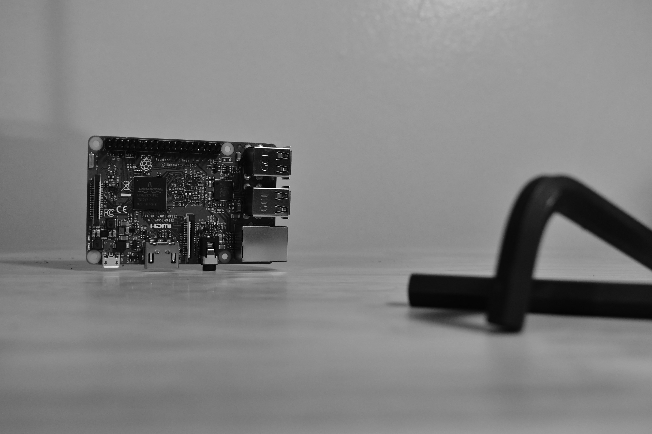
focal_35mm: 46
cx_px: 326
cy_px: 217
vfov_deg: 29.2
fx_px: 833
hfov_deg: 42.7
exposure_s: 1/100
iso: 2000
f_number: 5.6
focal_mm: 31
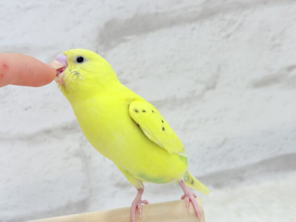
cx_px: 148
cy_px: 111
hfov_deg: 36.8
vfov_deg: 28.0
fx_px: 445
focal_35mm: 52
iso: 32
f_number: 1.6
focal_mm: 5.96
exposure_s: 1/50
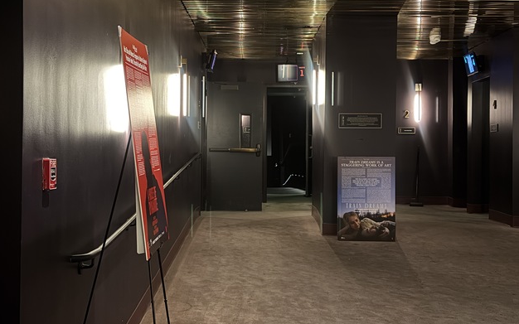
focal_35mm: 52
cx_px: 256
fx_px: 735
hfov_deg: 38.9
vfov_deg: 24.9
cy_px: 157
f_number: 1.78
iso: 500
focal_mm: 6.76
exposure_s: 1/4
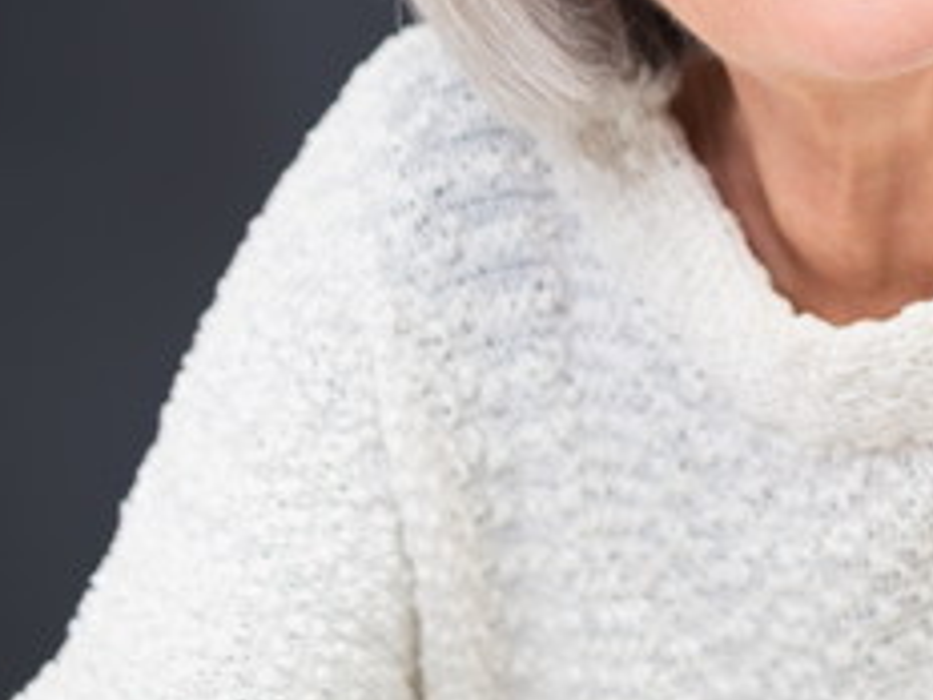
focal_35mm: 174
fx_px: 4690
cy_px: 12
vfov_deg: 8.5
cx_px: 1174
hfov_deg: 11.1
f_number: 2.2
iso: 64
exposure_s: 1/200
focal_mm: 50
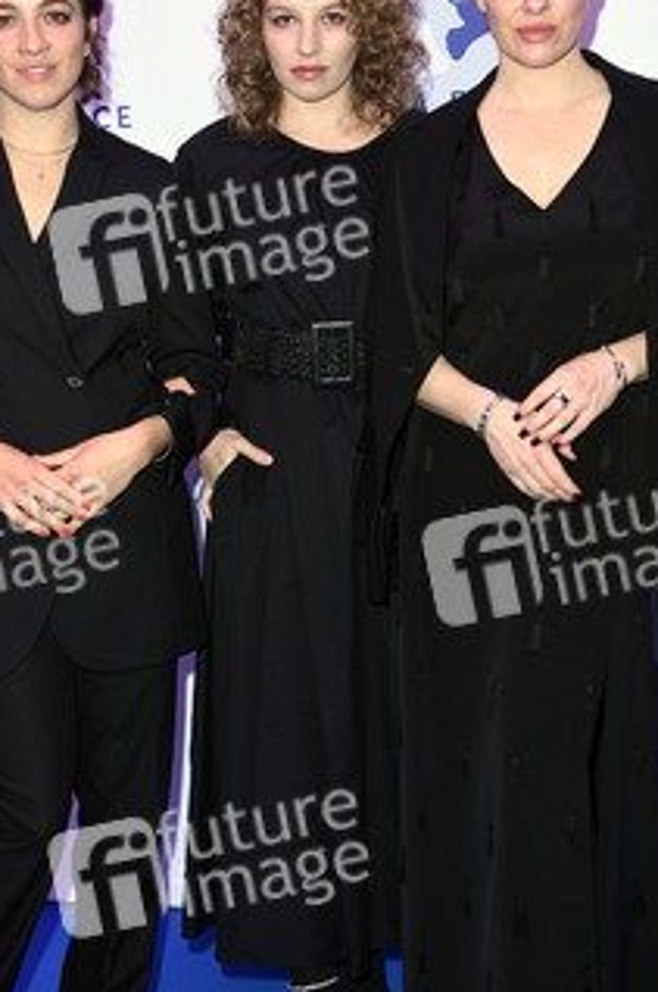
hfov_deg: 18.6
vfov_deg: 27.7
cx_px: 299
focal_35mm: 73
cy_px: 396
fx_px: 2008
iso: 640
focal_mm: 58
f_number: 5.6
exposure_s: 1/250
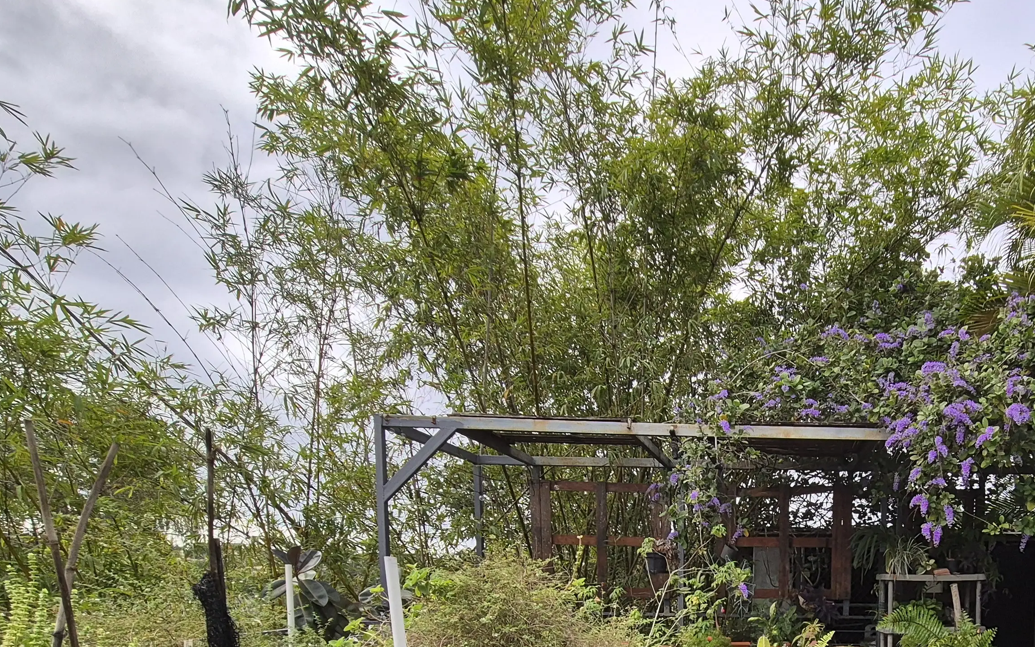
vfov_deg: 43.3
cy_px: 657
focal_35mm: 24
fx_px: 677
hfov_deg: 69.6
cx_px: 784
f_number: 2.2
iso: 50
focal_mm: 2.2
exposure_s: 1/1996
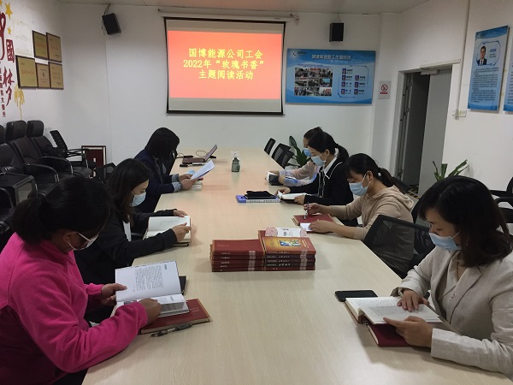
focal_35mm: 29
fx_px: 430
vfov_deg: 48.2
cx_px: 256
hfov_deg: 61.7
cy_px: 192
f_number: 2.2
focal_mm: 4.15
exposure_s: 1/33
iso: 160
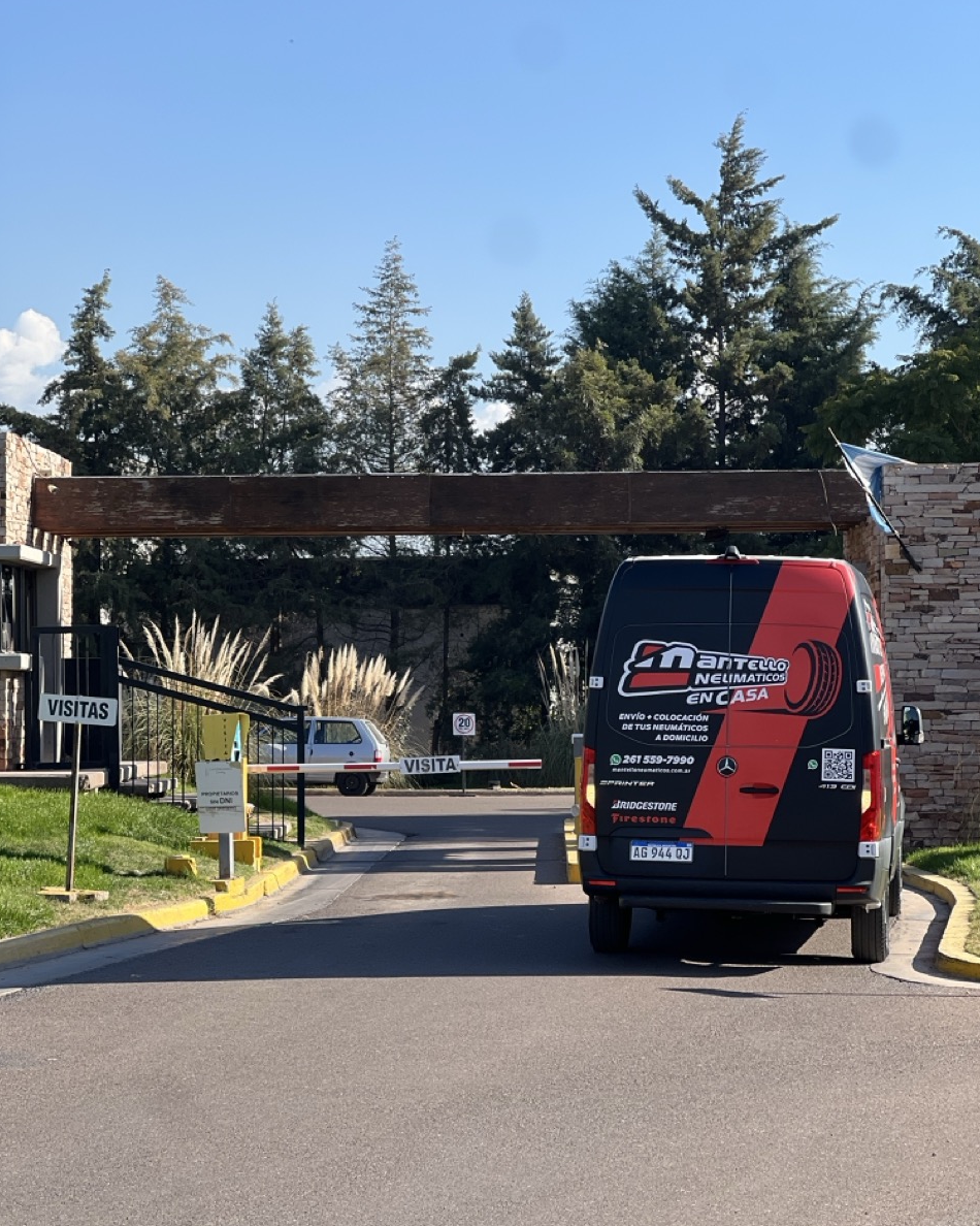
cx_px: 492
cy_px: 584
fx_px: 2937
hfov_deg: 18.9
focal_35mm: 81
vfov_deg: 23.6
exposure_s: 1/423
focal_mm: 9
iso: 32
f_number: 2.8
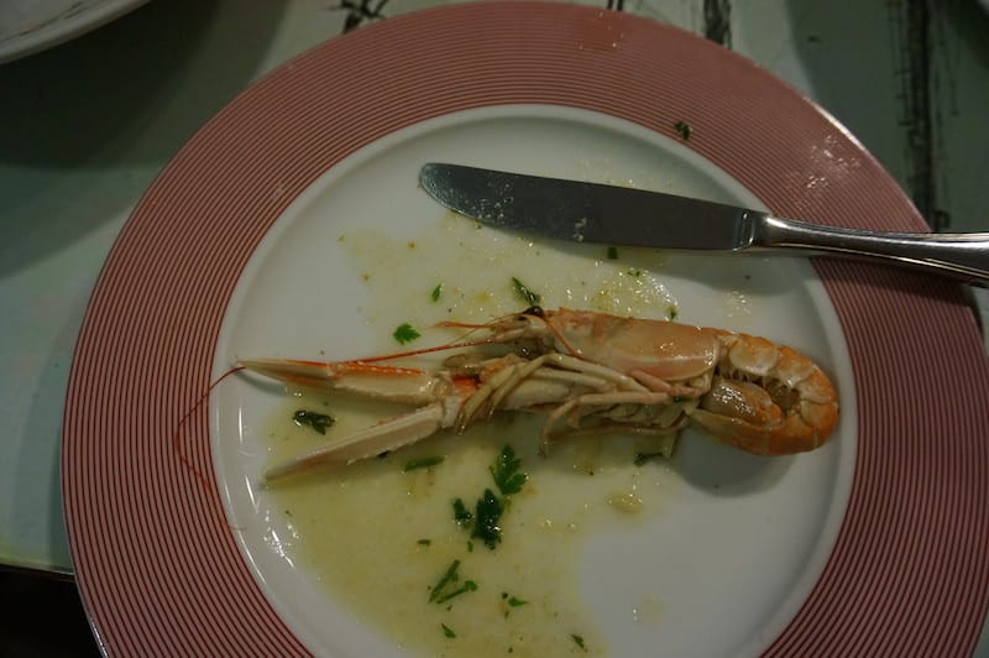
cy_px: 329
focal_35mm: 24
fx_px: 659
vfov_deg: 53.1
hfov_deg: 73.8
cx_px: 494
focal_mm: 16
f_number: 4
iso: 1250
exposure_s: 1/60
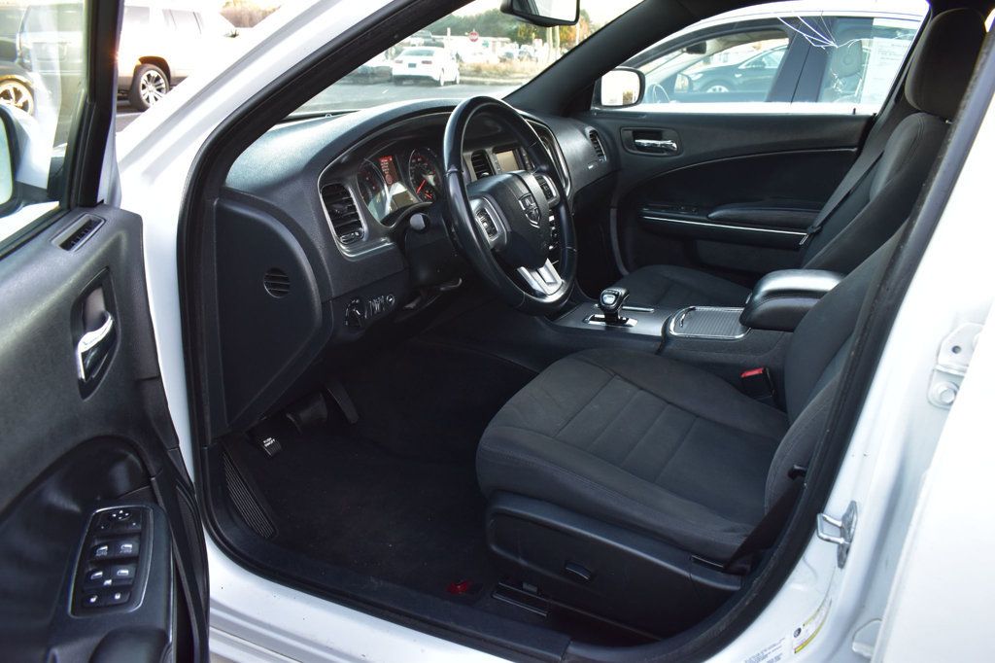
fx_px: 746
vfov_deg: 47.9
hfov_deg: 67.4
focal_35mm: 27
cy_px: 332
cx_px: 498
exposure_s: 1/15
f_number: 6.3
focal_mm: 18
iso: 400
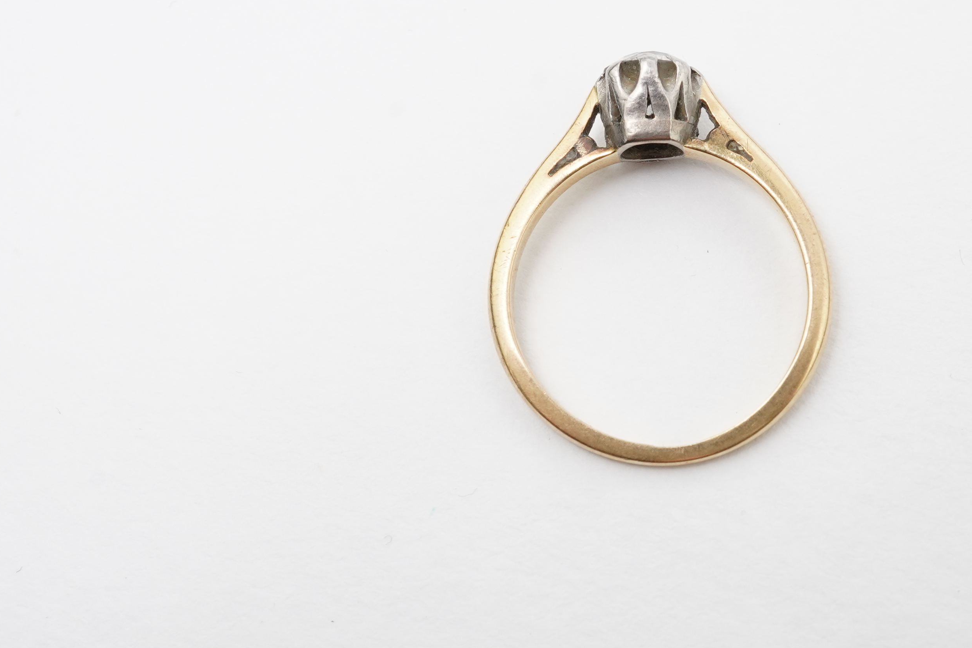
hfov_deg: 28.2
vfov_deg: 19.2
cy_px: 291
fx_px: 1917
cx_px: 662
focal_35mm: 71
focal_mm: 30
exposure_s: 1/125
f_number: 20
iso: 800
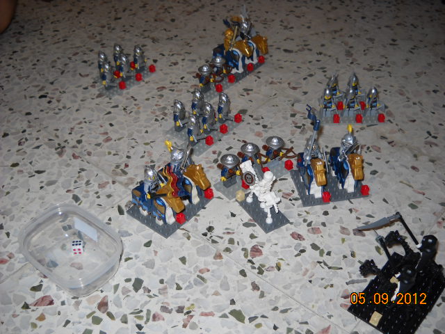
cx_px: 222
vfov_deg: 35.1
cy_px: 167
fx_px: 527
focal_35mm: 41
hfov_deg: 45.8
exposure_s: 1/30
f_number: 3.1
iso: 64
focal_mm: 6.72
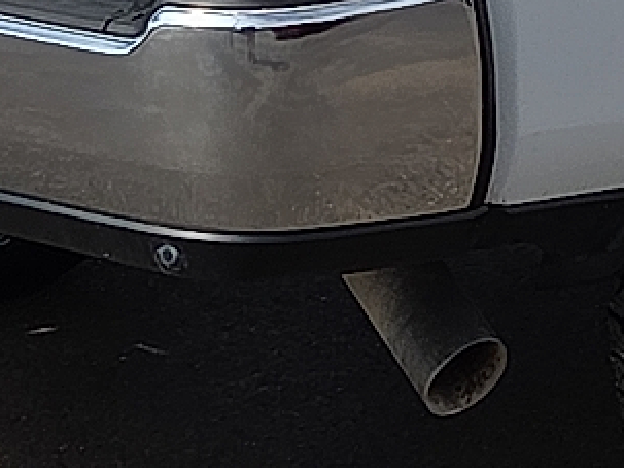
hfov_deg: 9.5
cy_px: -344
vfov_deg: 7.0
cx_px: 690
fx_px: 3712
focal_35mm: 206
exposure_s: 1/10000
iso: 74
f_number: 1.8
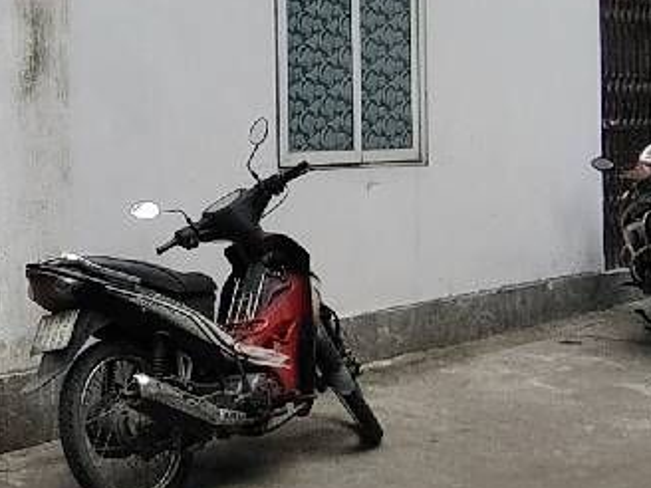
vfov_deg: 27.4
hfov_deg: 31.2
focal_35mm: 53
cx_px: -101
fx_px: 997
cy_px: 167
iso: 100
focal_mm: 1.42
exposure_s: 1/1000
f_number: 2.2
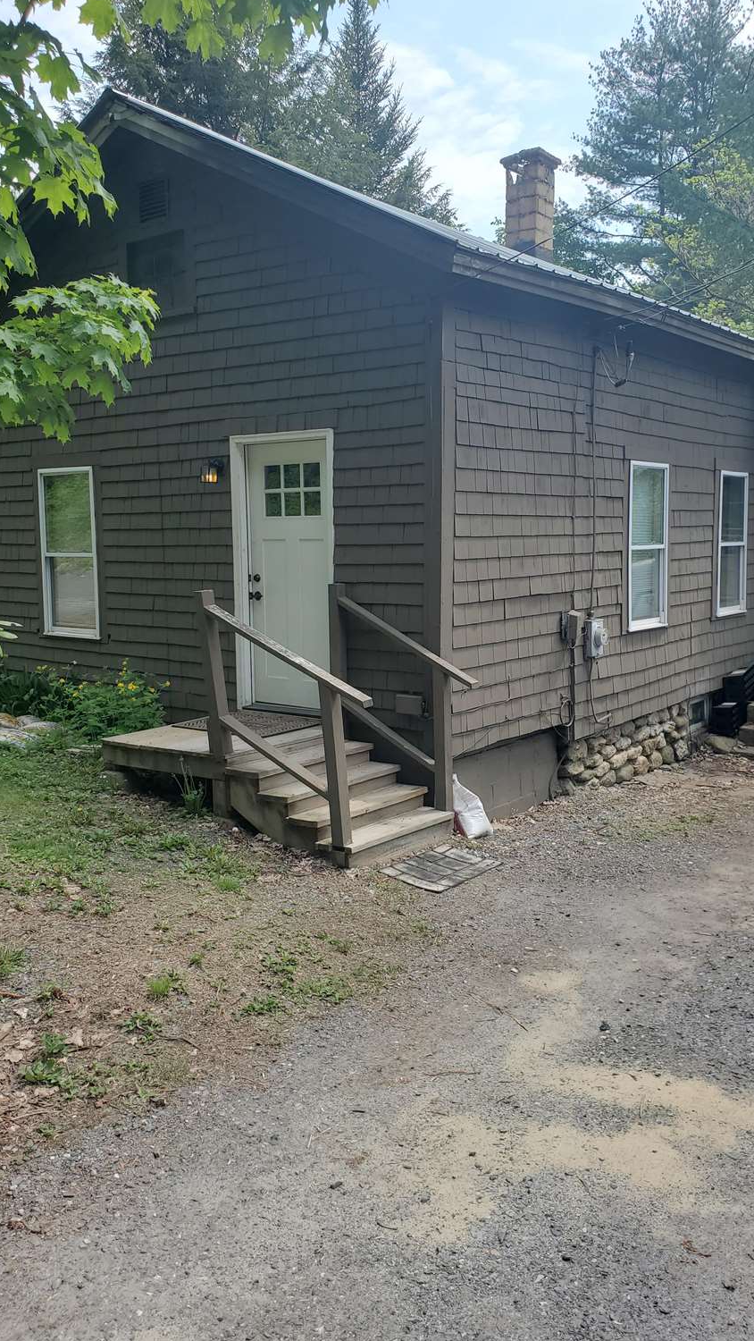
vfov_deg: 66.1
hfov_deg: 40.1
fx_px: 1031
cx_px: 425
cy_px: 672
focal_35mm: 29
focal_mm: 4.3
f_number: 2.4
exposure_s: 1/731
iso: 50
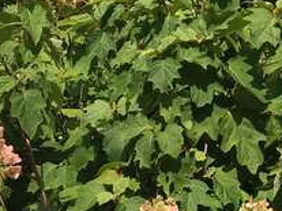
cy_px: -150
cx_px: 232
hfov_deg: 17.4
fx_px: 912
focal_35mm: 112
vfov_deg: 12.3
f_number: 2.2
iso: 25
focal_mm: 4.15
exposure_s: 1/1748
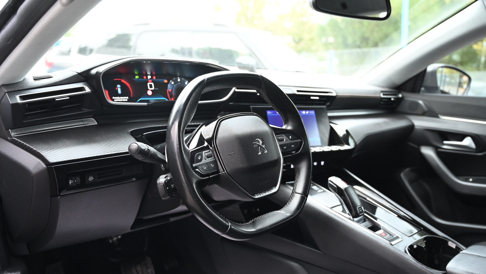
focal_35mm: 33
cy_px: 156
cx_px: 244
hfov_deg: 59.5
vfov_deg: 35.6
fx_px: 425
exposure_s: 1/125
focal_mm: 31
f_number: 4
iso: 1250
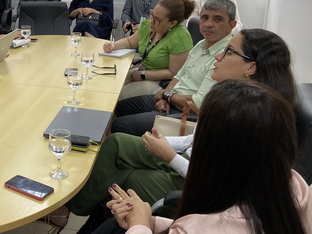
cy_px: 83
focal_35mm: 50
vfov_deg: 28.9
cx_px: 39
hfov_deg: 36.1
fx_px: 451
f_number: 1.8
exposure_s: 1/120
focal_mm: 4.25
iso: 80
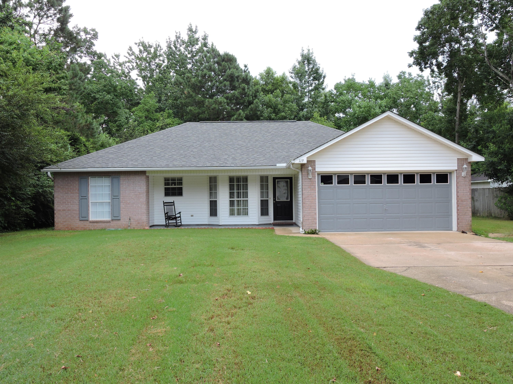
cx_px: 256
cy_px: 192
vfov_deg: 42.9
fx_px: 489
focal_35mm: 33
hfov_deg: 55.4
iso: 100
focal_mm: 5.9
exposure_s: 1/200
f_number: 3.6
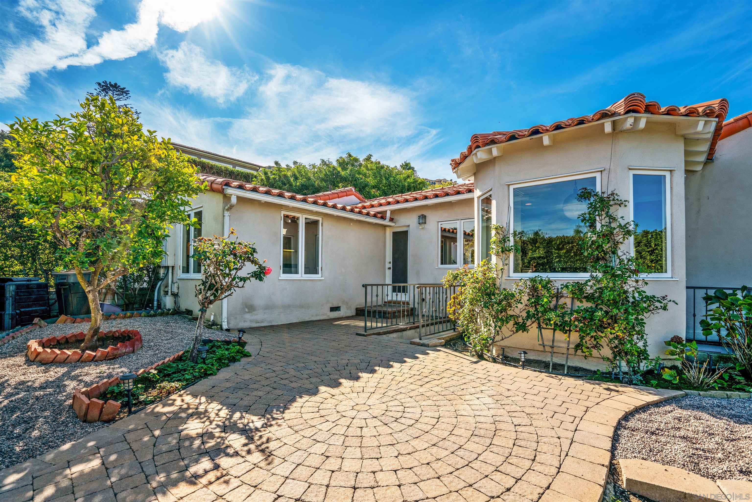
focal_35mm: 16
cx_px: 376
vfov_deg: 73.8
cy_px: 251
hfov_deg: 96.7
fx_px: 334
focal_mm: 16
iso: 125
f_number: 7.1
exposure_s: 1/320
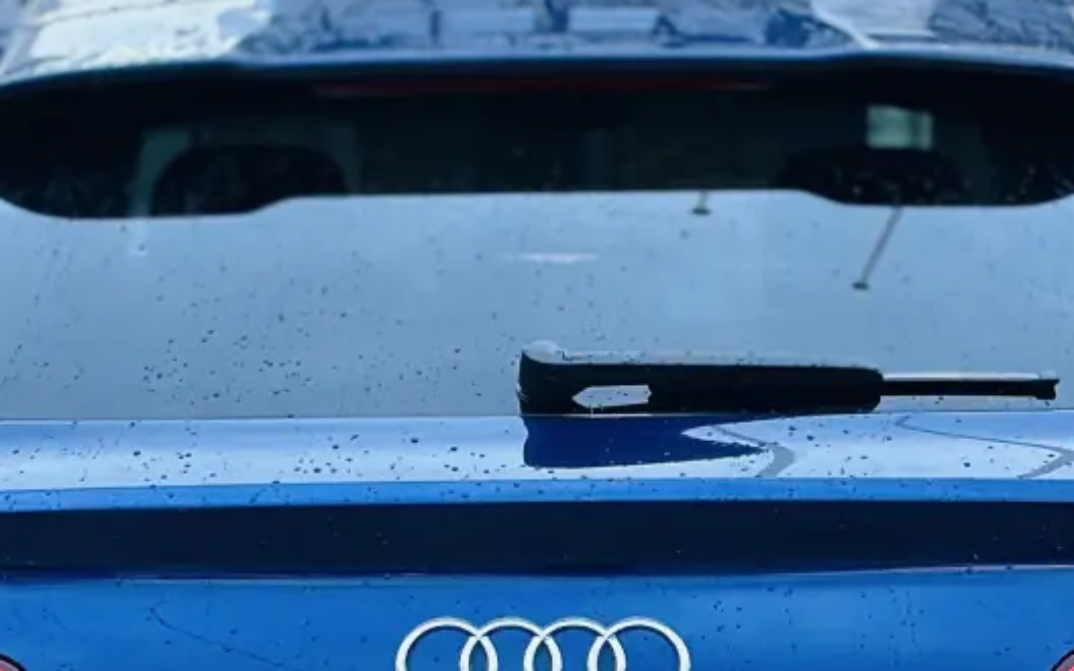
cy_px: 616
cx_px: 522
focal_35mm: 139
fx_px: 4067
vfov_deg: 9.4
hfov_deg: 15.0
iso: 320
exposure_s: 1/60
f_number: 1.78
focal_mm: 6.86
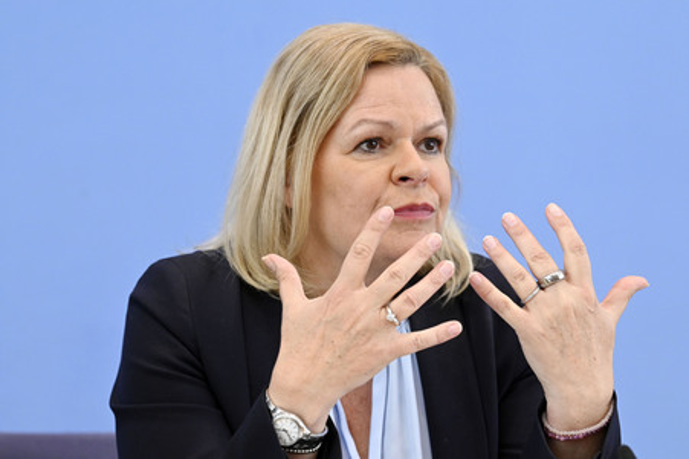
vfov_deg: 10.5
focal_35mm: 130
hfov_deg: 15.8
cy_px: 230
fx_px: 2486
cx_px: 344
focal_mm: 130
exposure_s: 1/800
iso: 3200
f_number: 5.6
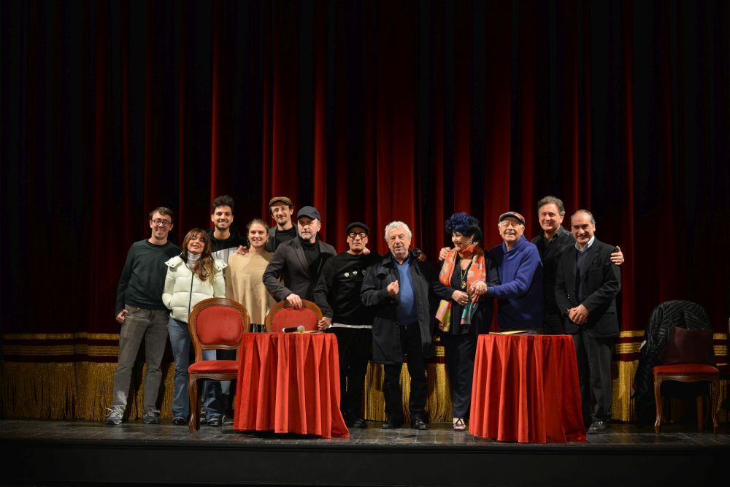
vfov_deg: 19.5
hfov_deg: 28.8
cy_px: 244
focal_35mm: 70
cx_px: 365
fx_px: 1420
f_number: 4
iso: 400
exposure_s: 1/80
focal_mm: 70
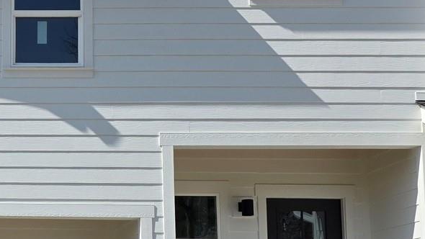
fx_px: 981
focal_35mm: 87
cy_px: 225
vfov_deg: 13.8
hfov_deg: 22.1
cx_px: -121
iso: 80
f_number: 1.7
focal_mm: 6.3
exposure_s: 1/7944
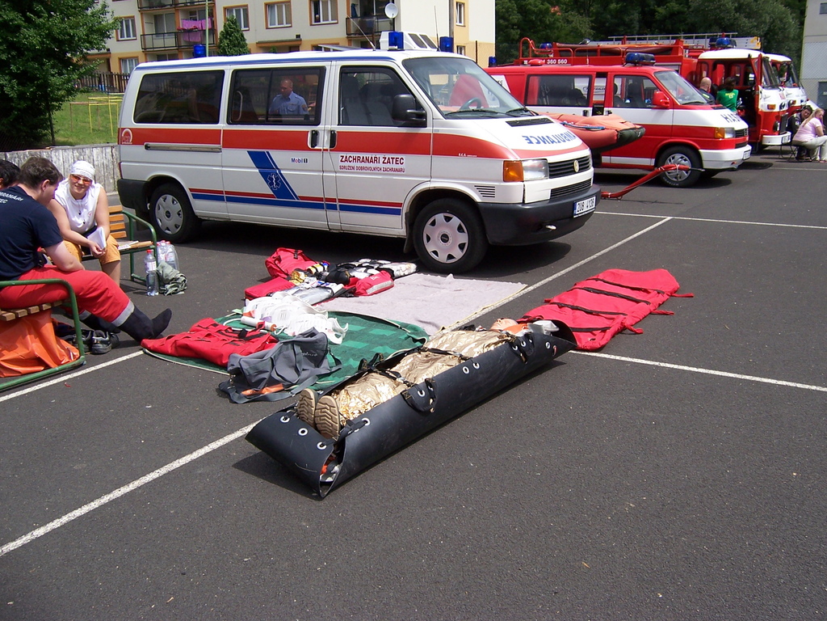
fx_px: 788
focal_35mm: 33
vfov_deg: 42.9
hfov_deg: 55.4
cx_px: 414
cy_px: 310
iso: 80
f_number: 4
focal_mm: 5.5
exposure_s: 1/1000
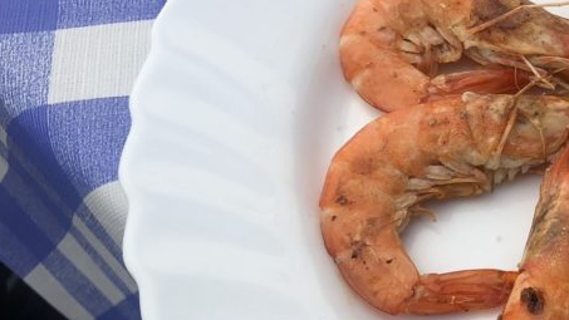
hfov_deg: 28.4
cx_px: 590
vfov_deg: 17.5
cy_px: 154
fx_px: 1041
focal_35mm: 69
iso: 20
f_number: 1.8
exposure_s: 1/1043
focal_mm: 3.99
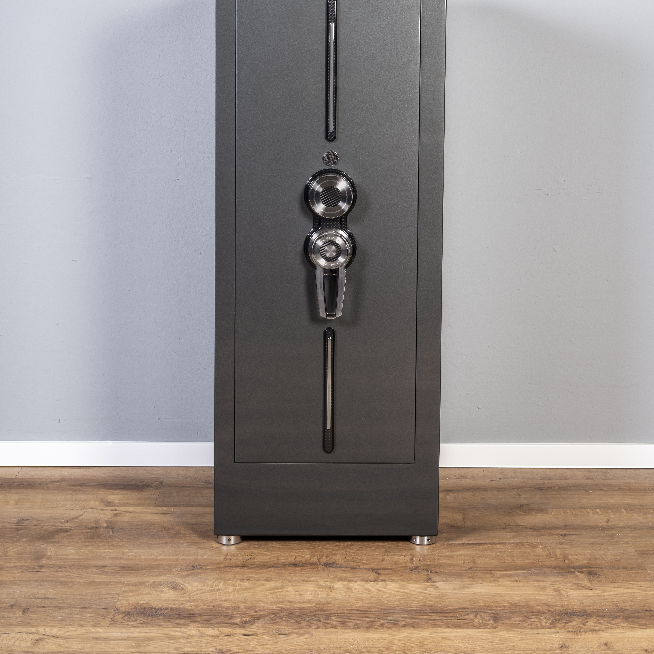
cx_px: 328
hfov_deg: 26.9
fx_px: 1368
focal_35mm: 64
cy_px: 175
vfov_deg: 26.6
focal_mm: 50
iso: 100
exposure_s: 1/200
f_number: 11
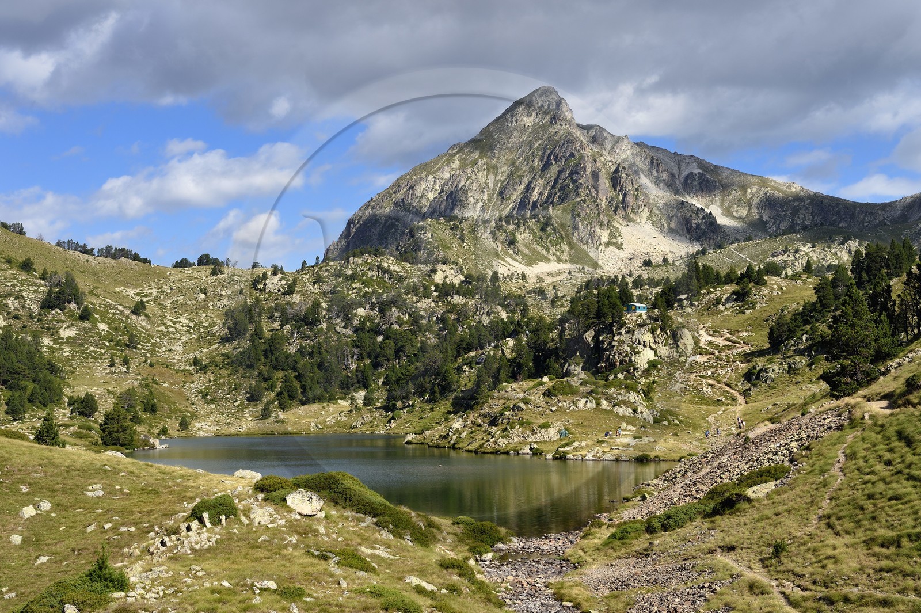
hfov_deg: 38.2
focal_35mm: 52
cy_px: 306
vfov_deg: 26.0
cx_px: 460
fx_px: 1330
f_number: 11
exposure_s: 1/320
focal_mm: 52
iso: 200
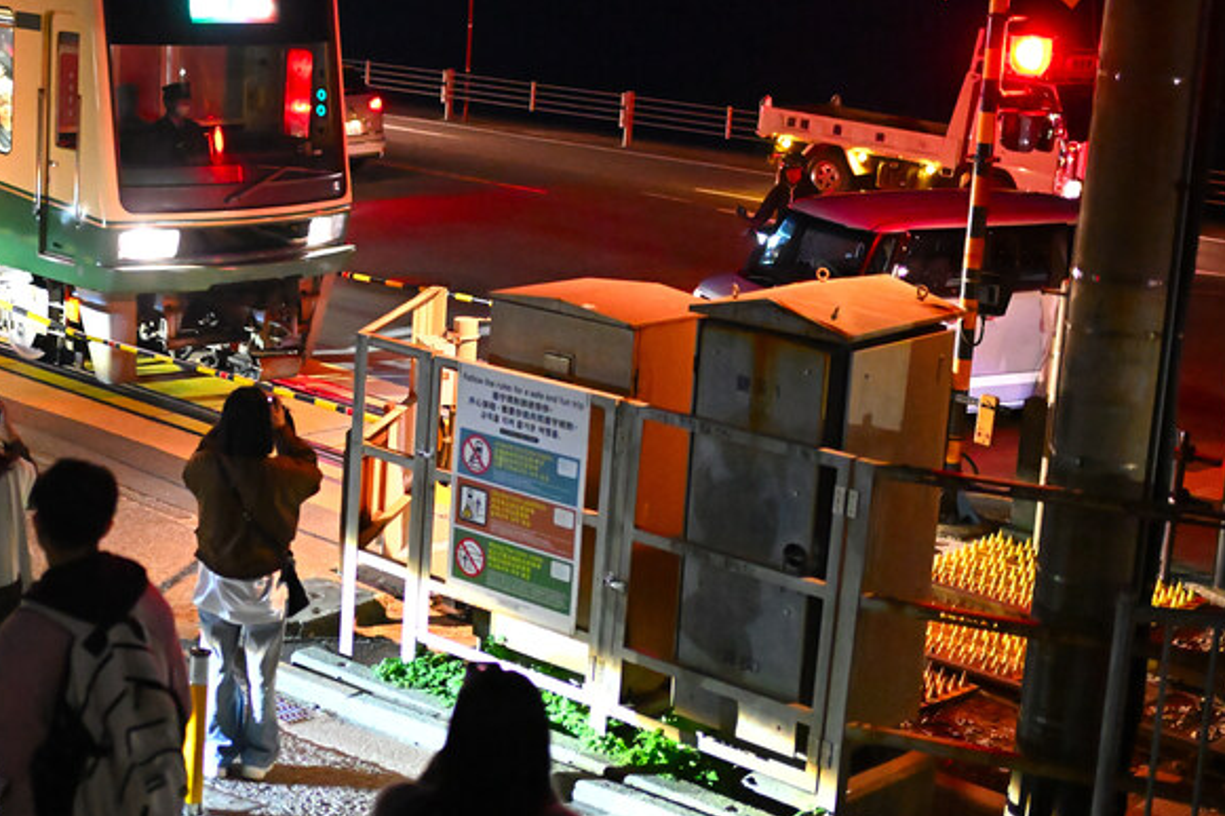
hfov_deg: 31.8
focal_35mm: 62
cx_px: 312
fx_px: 2109
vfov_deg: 21.9
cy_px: 344
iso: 20000
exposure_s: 1/400
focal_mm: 40
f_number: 2
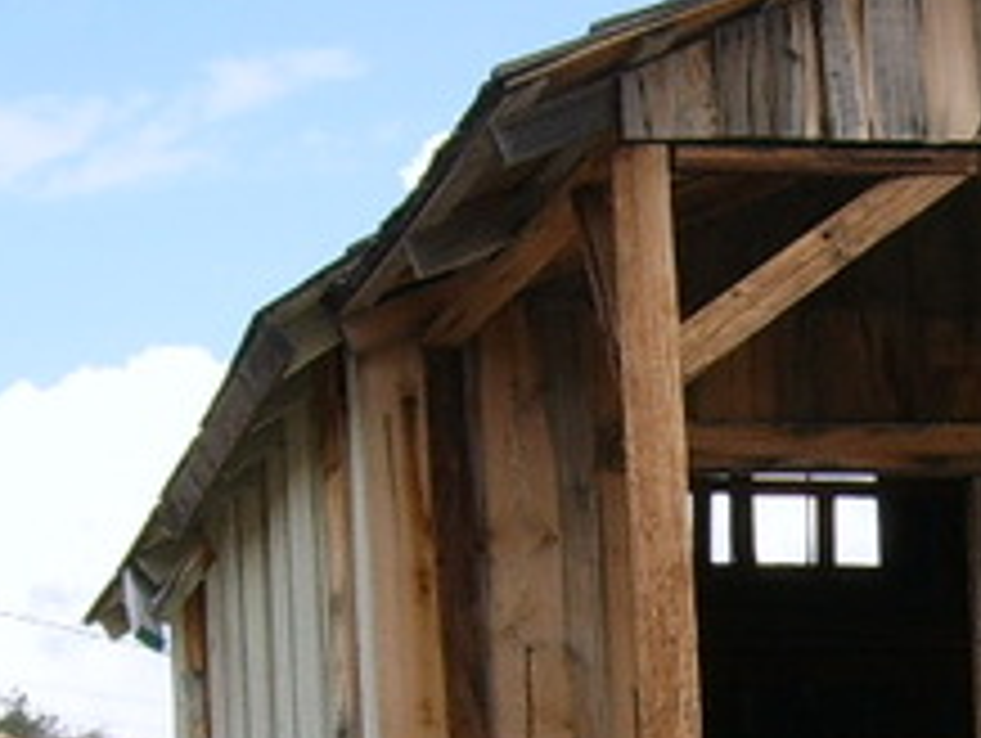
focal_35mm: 165
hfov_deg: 11.8
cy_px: 968
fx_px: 4681
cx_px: 1004
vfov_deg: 8.9
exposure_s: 1/250
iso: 50
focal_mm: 7.5
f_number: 6.4
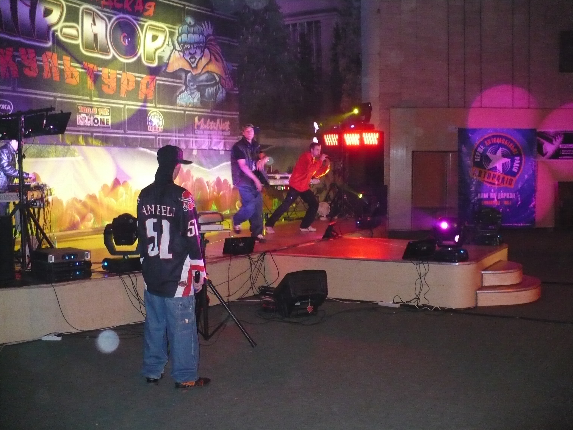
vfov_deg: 38.7
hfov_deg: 50.1
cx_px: 286
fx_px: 612
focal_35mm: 37
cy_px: 215
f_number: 2.8
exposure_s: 1/30
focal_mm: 6.1
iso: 640
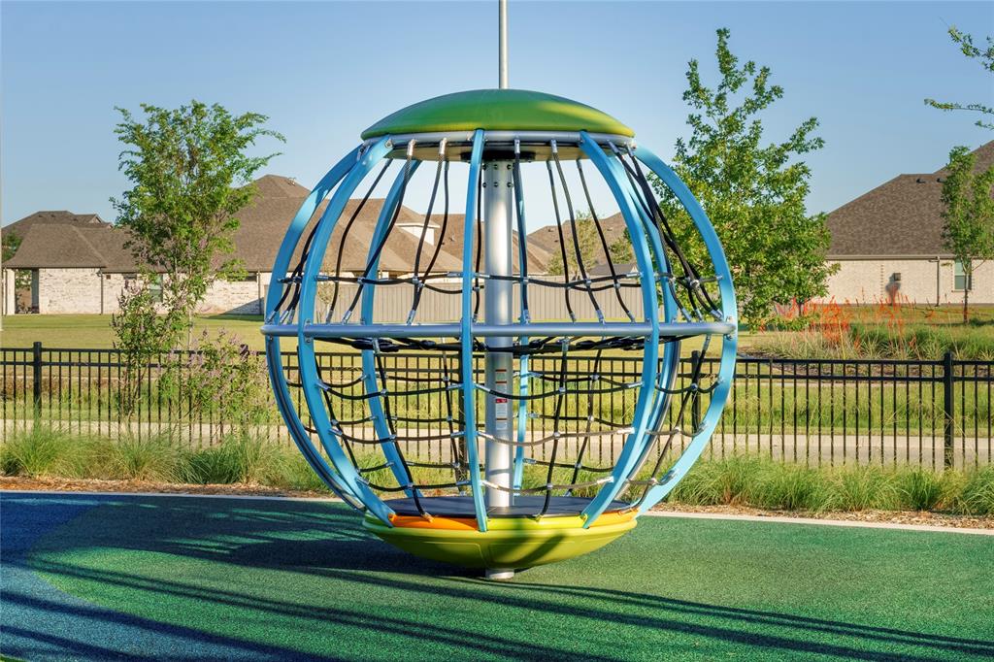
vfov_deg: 18.2
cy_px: 331
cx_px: 497
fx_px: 2070
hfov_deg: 27.0
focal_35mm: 75
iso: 1000
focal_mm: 50
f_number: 11
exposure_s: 1/160
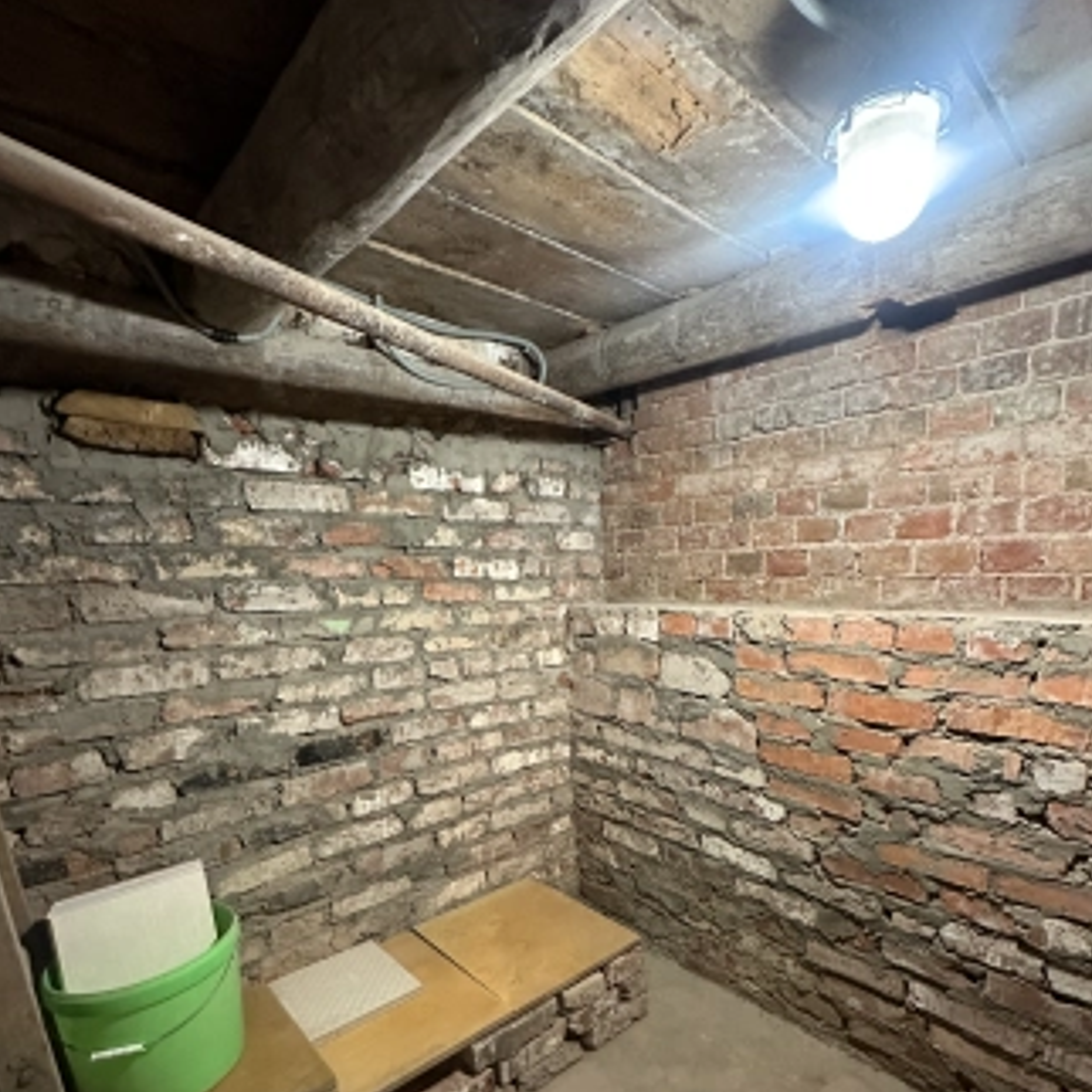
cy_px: 675
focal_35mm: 18
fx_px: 642
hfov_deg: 80.7
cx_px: 551
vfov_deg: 79.4
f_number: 2.2
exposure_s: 1/50
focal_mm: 2.22
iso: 640
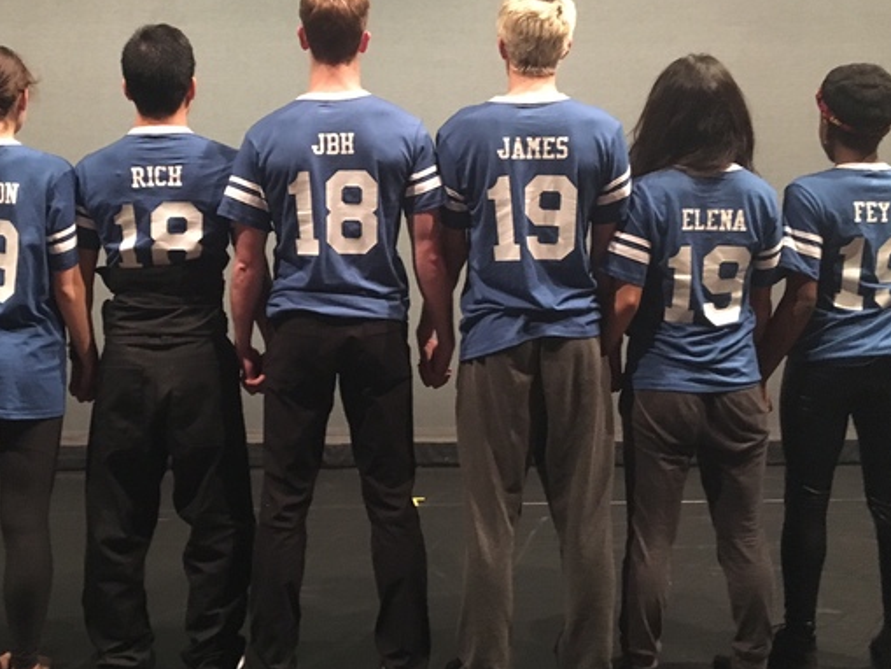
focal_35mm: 41
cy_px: 252
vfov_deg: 35.0
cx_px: 343
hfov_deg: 45.4
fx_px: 1056
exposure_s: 1/15
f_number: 2.2
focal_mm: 4.15
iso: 500
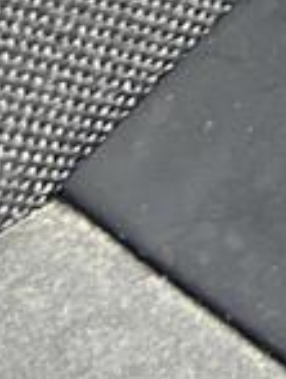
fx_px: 2786
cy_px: -549
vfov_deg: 7.3
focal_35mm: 254
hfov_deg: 5.2
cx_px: 1118
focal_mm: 5.7
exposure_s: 1/71
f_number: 1.5
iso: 125
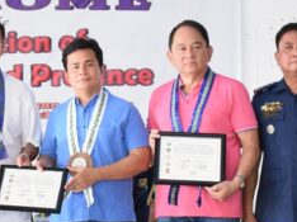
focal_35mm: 176
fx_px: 1509
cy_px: 208
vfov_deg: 8.4
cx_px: 18
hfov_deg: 11.2
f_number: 4.8
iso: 3200
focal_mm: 38
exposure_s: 1/60
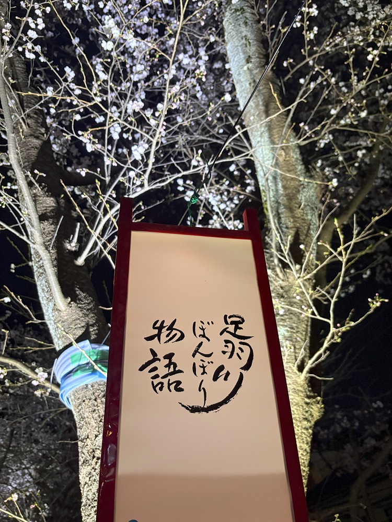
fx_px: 393
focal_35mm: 26
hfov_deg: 53.1
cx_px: 196
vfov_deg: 67.3
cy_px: 261
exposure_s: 1/40
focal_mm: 5.96
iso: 500
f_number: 1.6
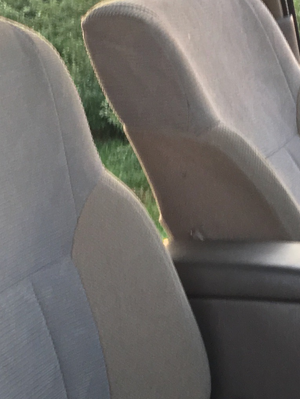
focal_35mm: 115
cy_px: 276
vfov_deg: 17.1
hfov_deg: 12.8
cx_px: 254
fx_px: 1329
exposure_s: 1/30
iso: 100
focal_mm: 4.15
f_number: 2.2
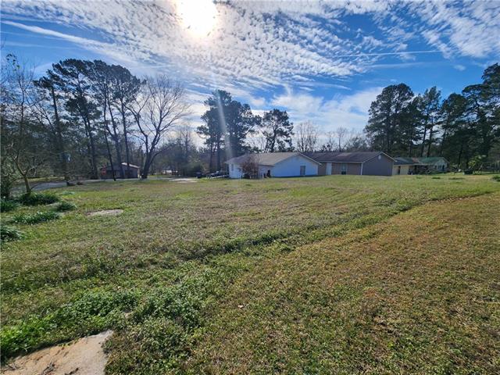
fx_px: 188
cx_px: 250
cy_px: 188
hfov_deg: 106.2
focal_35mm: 13
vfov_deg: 89.9
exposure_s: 1/3493
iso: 50
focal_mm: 2.2
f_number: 2.2
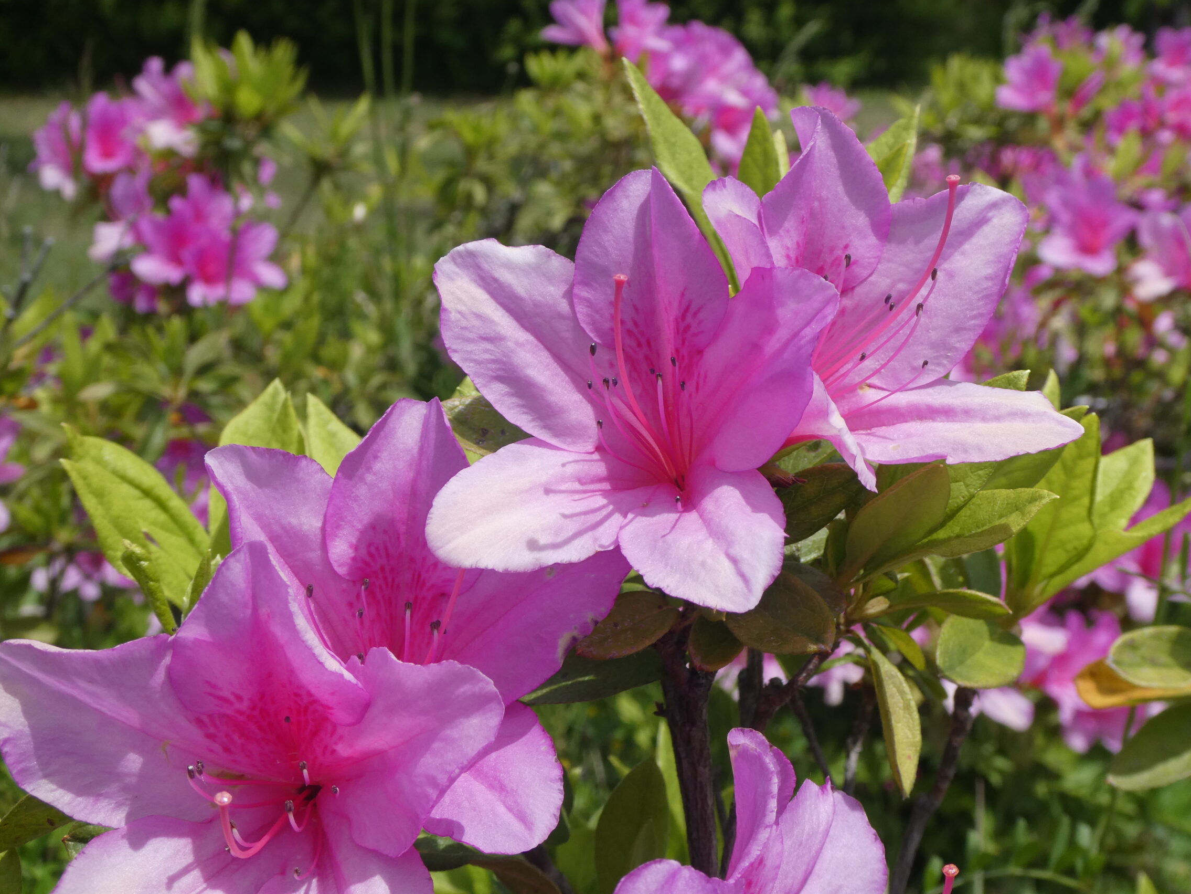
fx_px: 1824
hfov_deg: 36.1
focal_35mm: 53
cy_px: 422
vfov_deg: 27.5
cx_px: 663
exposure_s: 1/800
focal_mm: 8.4
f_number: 4
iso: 80
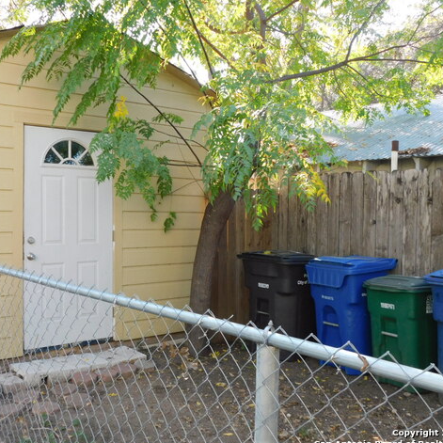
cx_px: 166
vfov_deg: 46.0
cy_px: 224
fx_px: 521
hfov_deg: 45.7
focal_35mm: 36
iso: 125
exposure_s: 1/100
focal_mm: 5.3
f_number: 3.2
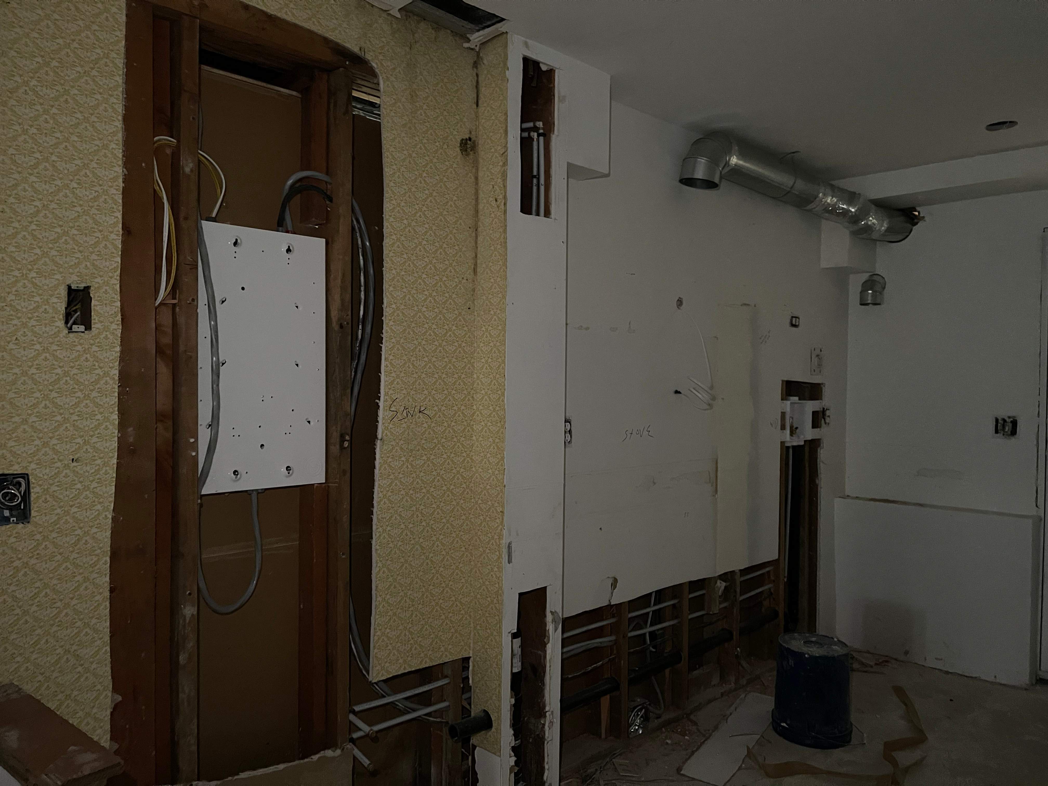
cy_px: 393
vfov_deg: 53.1
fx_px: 787
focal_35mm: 26
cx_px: 524
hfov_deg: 67.3
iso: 1000
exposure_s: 1/30
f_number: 1.6
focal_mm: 5.1
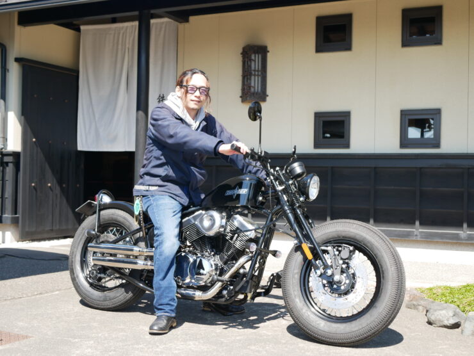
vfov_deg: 29.1
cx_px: 237
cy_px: 178
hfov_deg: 38.2
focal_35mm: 50
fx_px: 685
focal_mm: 25
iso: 200
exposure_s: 1/400
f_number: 4.5
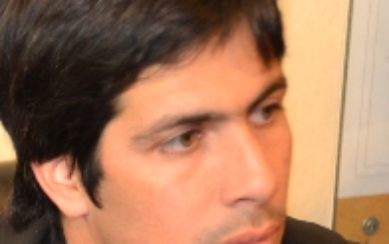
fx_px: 2643
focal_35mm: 249
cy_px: 364
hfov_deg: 8.2
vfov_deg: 5.2
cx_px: -220
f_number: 2.8
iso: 560
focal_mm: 40
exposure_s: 1/60
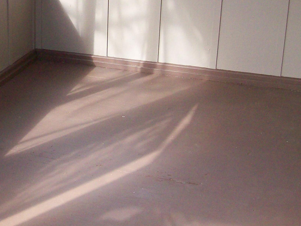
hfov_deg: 27.9
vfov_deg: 21.4
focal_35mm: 68
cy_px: 58
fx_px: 591
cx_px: 58
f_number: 2.7
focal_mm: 6
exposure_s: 1/151
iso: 200
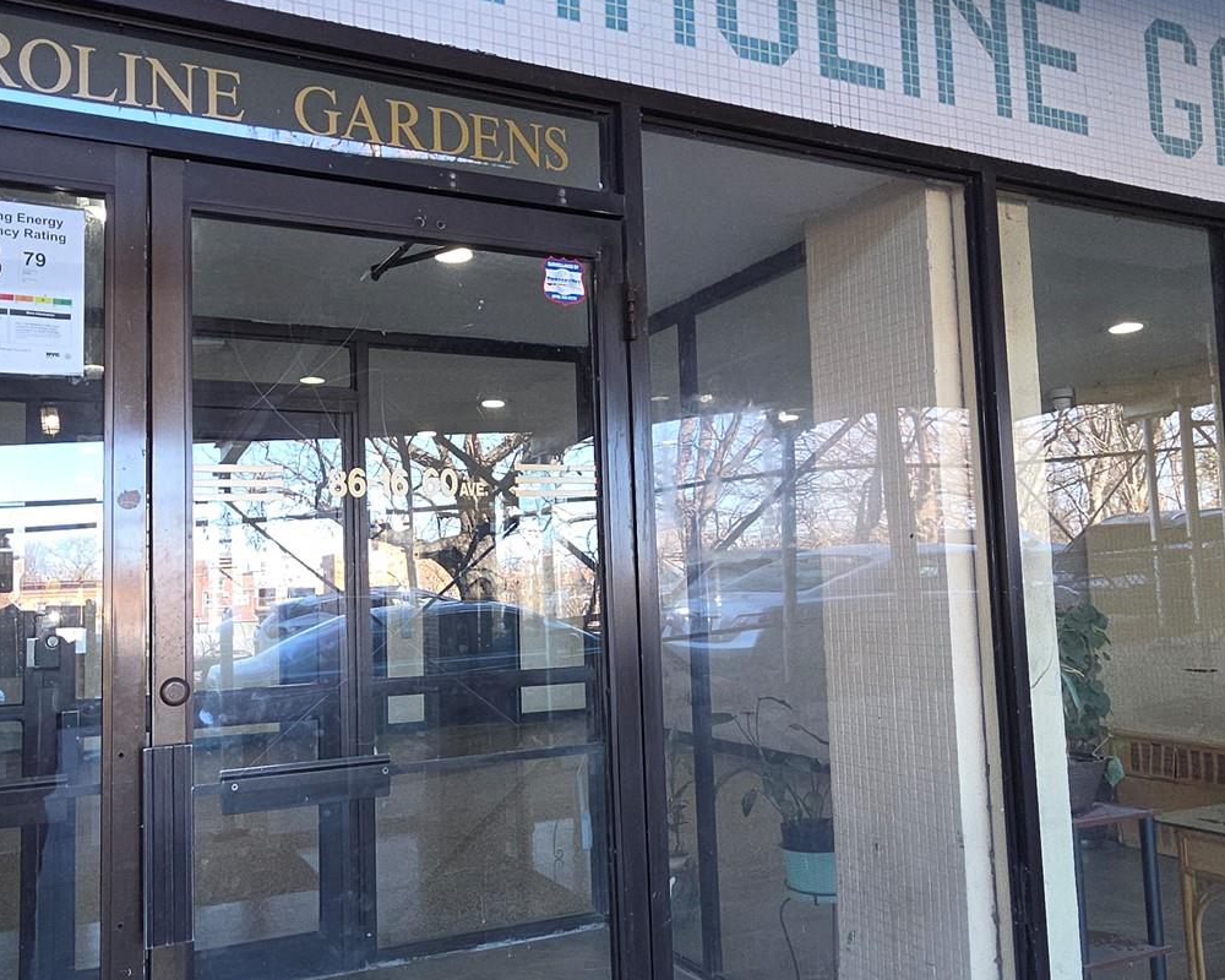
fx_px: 943
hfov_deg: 65.7
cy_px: 519
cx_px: 526
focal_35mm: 26
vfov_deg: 54.9
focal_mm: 2.2
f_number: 2.2
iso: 64
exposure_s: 1/60
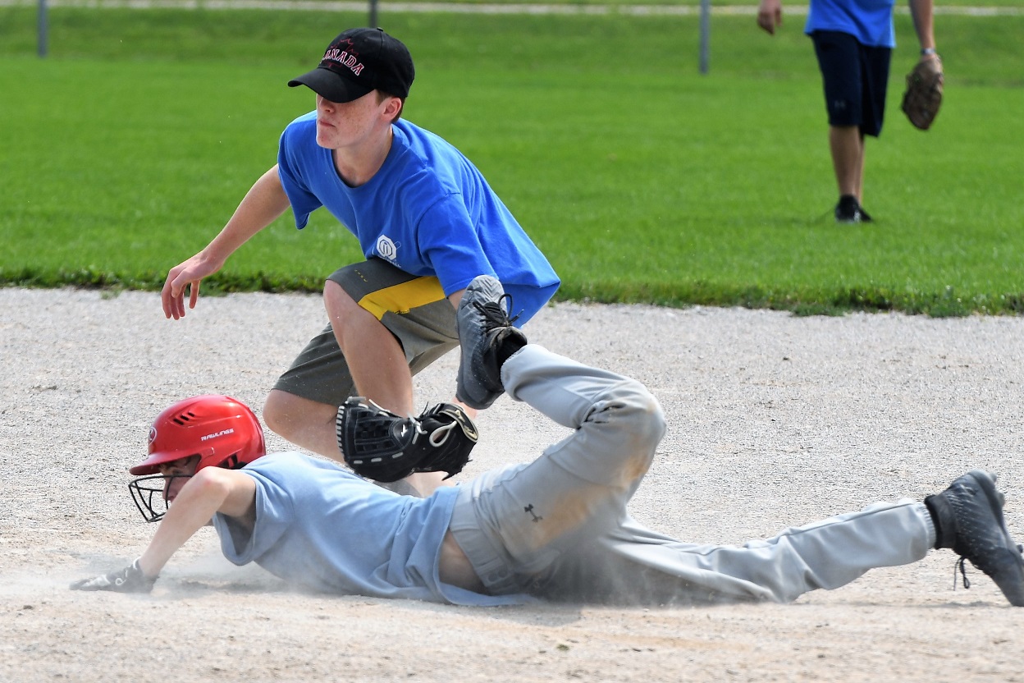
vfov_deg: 5.6
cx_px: 512
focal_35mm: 248
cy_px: 342
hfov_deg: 8.3
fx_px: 7039
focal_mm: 165
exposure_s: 1/1000
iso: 200
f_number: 5
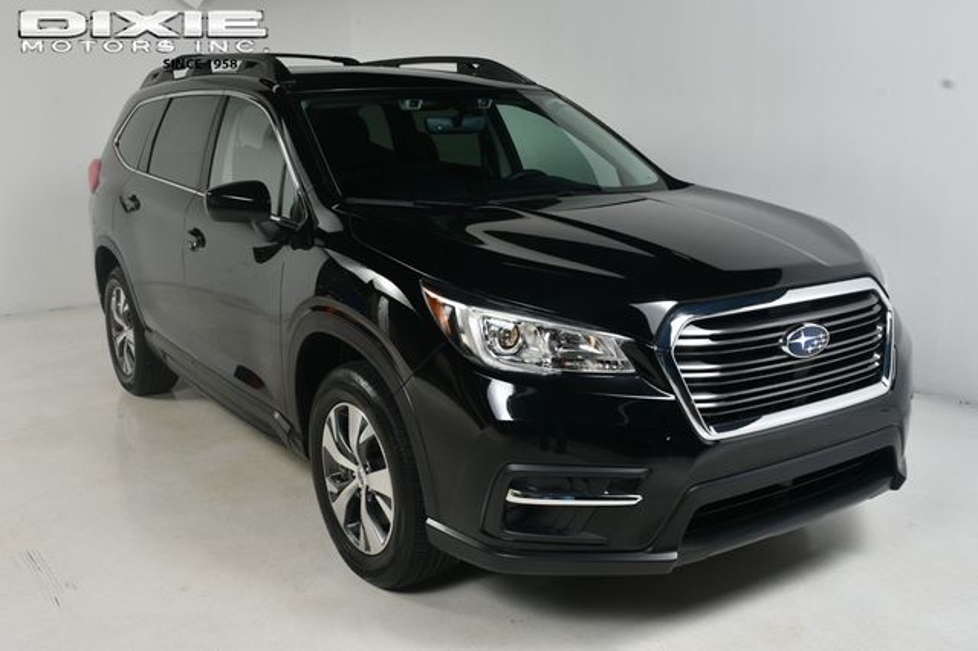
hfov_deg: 53.2
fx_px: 977
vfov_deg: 36.8
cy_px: 326
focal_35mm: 36
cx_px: 489
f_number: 11
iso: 100
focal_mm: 24
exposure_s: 1/160
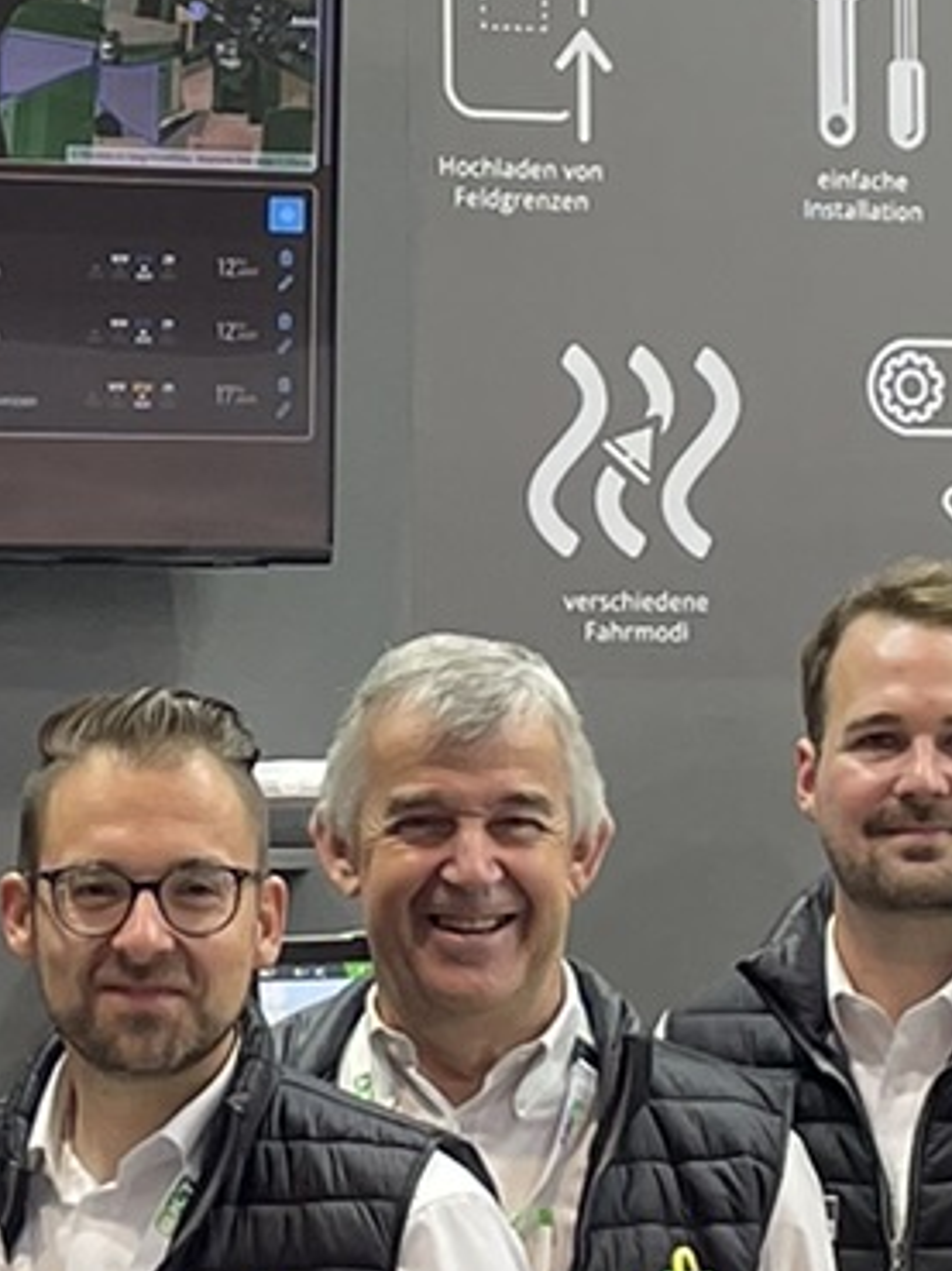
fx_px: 5286
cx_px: -144
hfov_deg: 10.2
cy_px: 769
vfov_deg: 13.7
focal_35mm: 144
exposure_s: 1/100
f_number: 1.6
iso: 100
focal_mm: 4.2
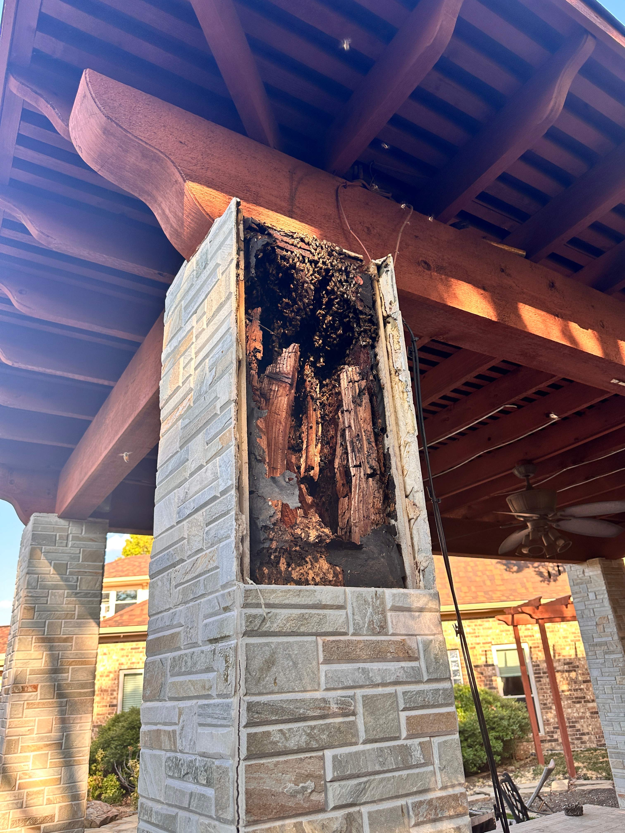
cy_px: 416
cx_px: 312
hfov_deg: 56.8
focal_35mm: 24
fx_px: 578
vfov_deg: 71.6
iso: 80
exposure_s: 1/412
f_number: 1.78
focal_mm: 6.86
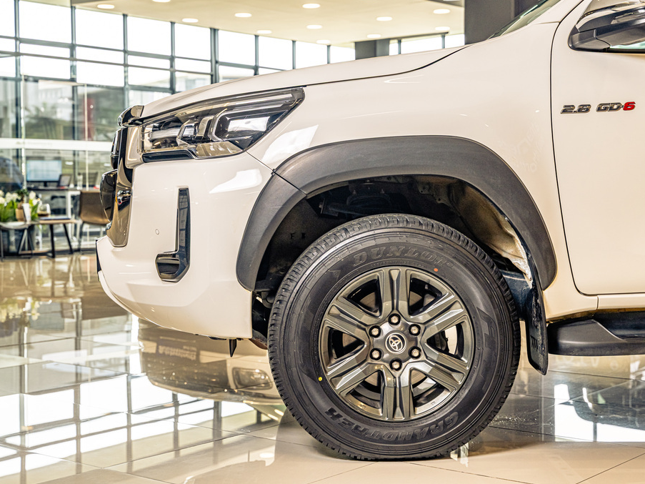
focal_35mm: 61
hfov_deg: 31.7
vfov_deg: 24.0
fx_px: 1136
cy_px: 242
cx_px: 355
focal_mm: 56
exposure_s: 1/200
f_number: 5.6
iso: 500
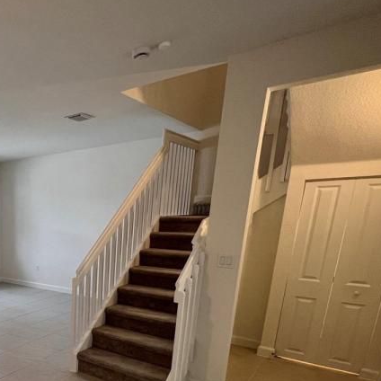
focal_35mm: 26
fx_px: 324
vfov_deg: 57.0
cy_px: 298
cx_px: 4
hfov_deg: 50.0
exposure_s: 1/120
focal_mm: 1.57
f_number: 1.8
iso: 125
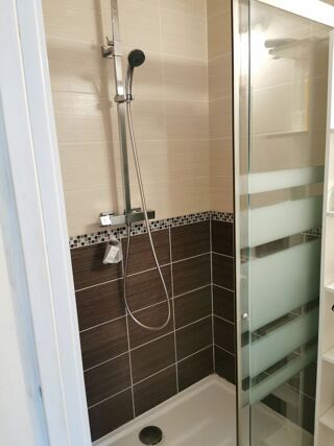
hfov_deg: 51.3
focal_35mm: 27
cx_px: 167
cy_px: 223
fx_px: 348
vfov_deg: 65.3
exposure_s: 1/50
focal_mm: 5.56
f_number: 1.6
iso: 200
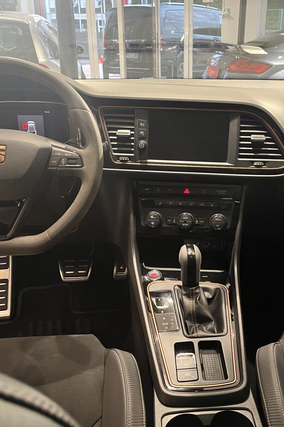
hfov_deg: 35.6
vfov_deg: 51.9
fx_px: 438
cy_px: 214
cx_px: 185
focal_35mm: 37
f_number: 1.6
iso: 400
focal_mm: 5.1
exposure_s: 1/50
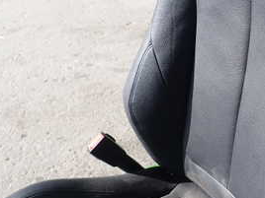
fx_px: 429
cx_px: 228
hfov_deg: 32.9
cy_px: 64
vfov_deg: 25.9
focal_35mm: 56
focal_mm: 4.5
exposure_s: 1/400
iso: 100
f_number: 2.8
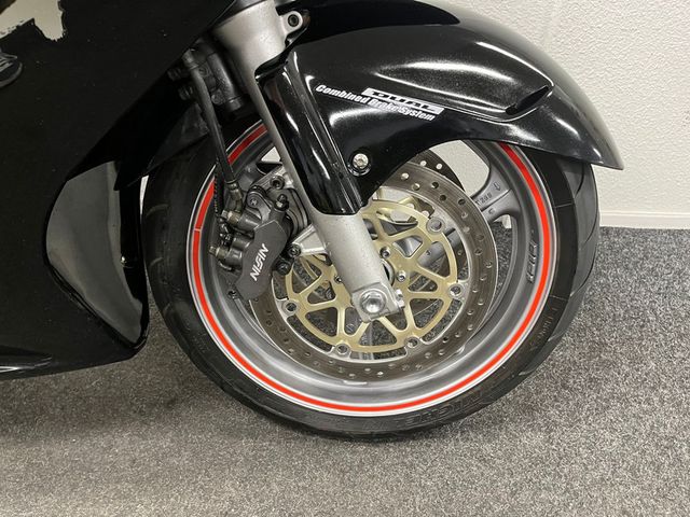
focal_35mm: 26
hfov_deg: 67.3
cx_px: 345
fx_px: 518
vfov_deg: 53.1
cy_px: 258
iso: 500
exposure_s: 1/50
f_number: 1.6
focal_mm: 5.1
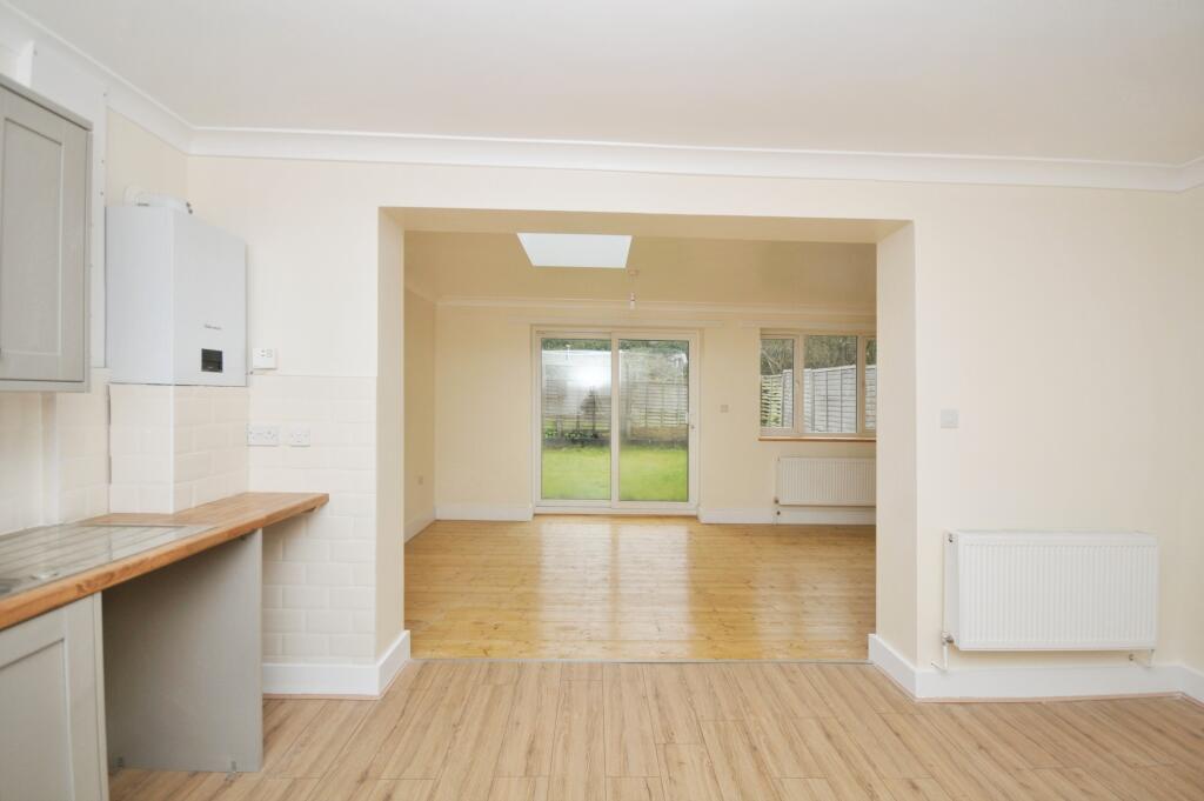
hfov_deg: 100.4
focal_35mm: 15
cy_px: 400
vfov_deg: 77.2
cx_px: 602
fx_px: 501
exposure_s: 1/60
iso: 200
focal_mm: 10
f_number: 5
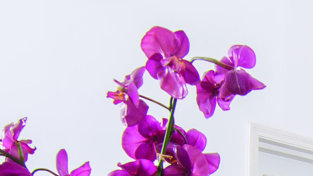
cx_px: 534
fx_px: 792
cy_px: 365
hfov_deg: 18.4
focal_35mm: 95
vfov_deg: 11.3
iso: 200
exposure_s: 1/160
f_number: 8
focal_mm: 13
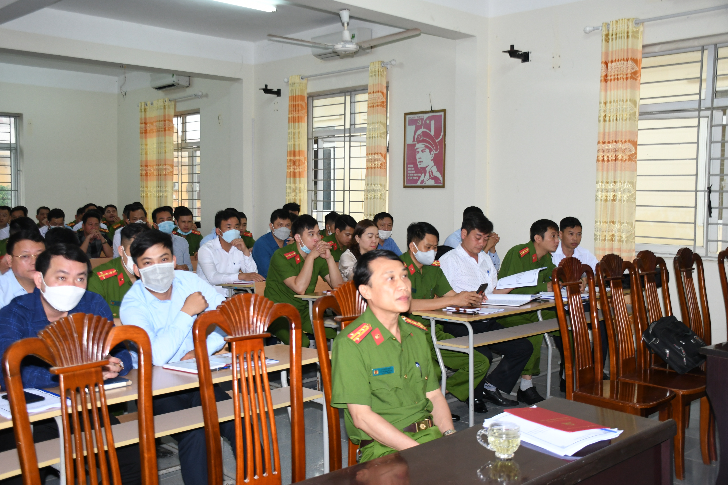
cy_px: 242
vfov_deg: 36.9
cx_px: 364
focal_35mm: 36
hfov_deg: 53.1
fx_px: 728
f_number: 5
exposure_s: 1/200
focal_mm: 24
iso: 1000
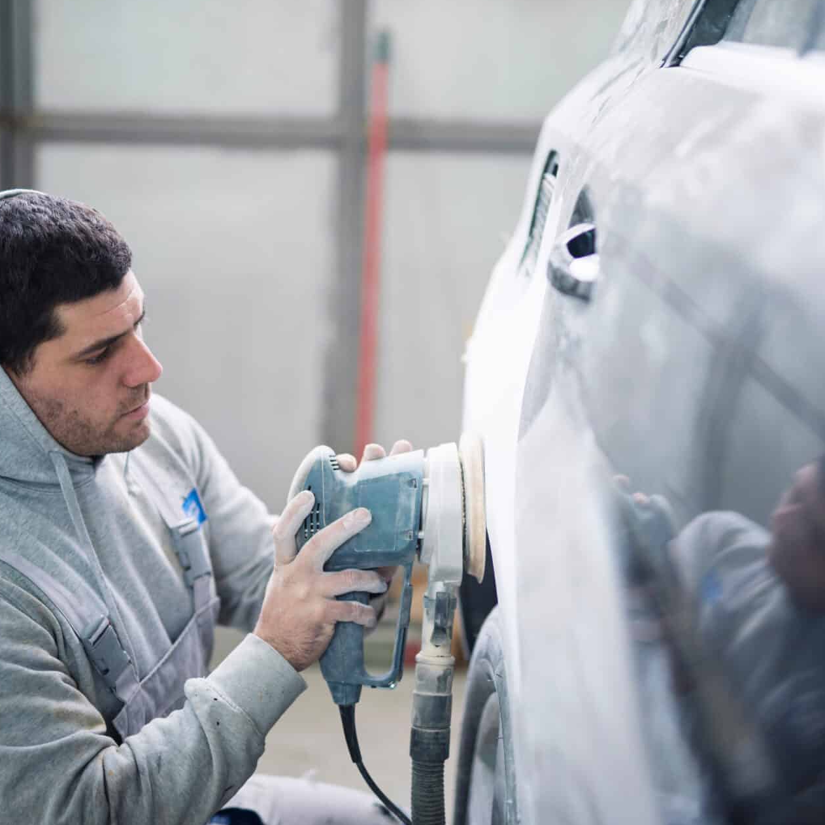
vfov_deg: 25.0
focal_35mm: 69
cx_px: 462
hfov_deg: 25.0
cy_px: 427
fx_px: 1861
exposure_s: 1/250
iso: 500
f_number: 1.6
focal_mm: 50
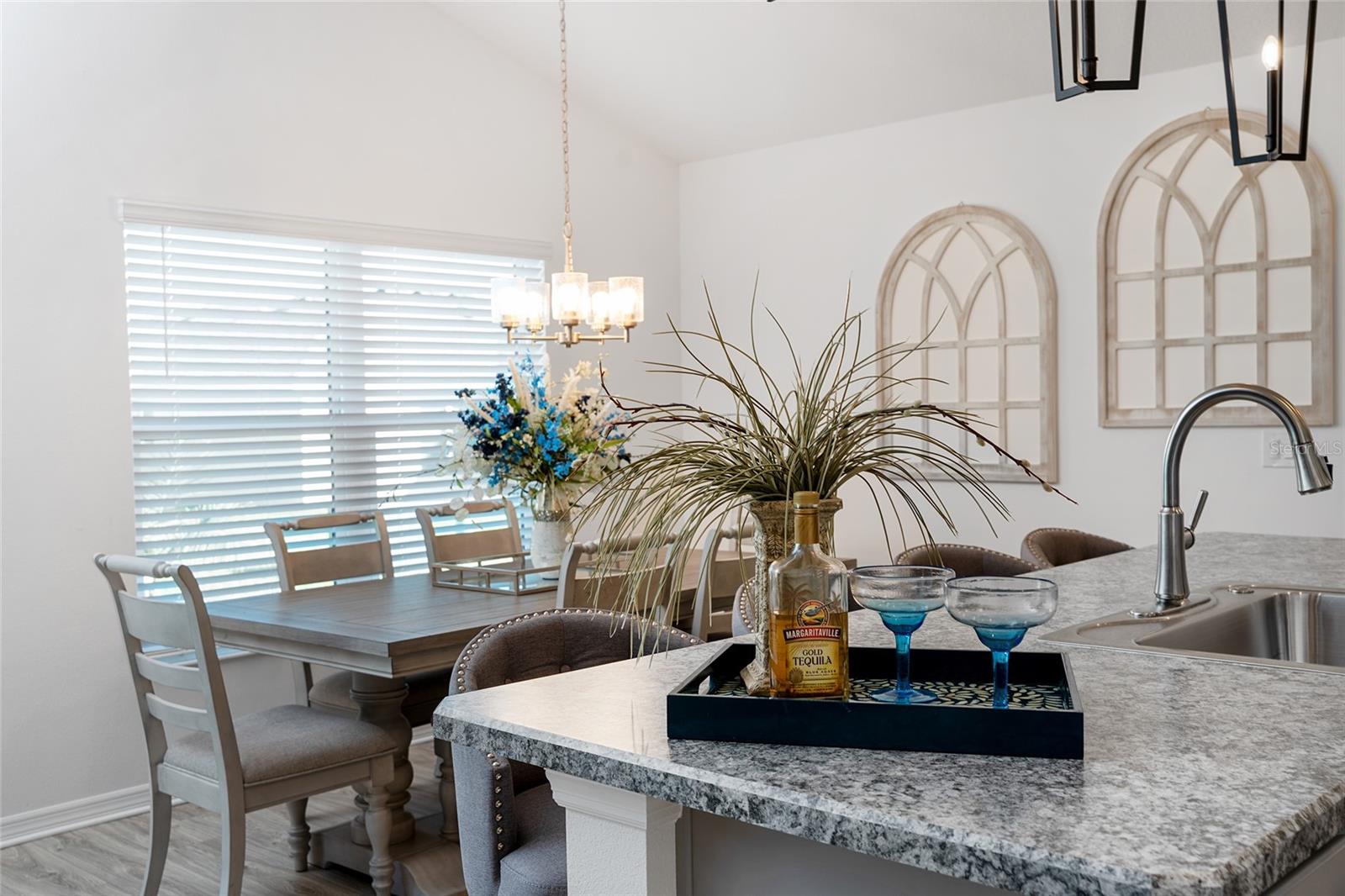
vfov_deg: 37.8
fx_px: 1307
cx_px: 672
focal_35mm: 35
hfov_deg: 54.4
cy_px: 448
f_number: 6.3
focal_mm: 35
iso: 100
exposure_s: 1/10
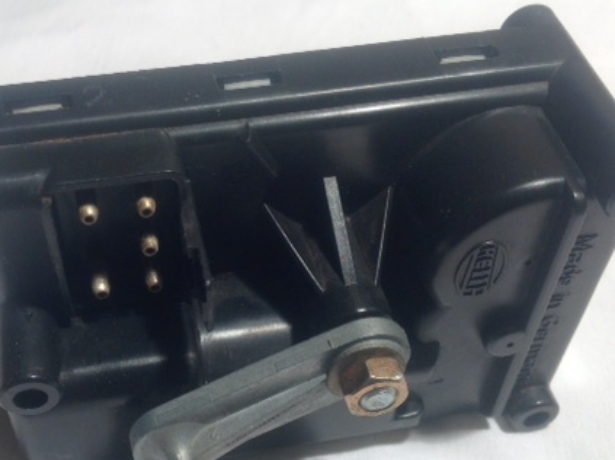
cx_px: 252
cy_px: 277
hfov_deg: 36.1
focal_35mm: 53
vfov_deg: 27.4
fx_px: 940
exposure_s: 1/100
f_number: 2.4
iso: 80
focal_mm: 4.28
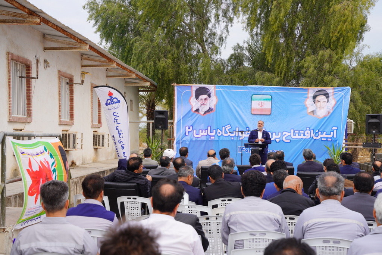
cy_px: 128
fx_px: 743
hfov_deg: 28.8
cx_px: 191
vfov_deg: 19.5
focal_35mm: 70
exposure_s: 1/160
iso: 100
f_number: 8
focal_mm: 70
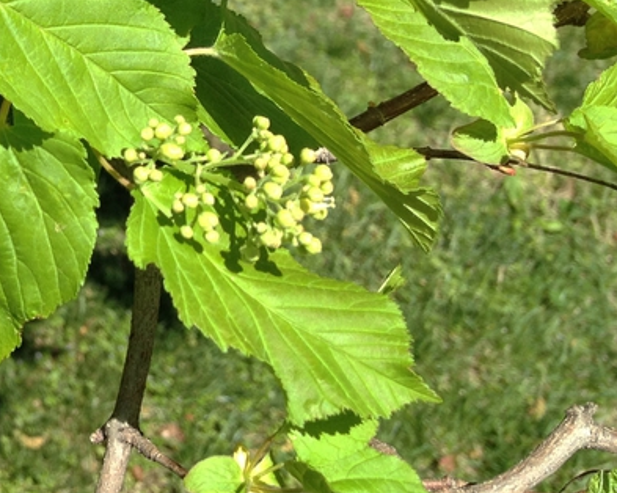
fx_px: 1624
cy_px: -47
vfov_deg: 16.7
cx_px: -140
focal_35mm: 89
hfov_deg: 20.1
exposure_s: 1/1042
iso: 50
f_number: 2.4
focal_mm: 4.28
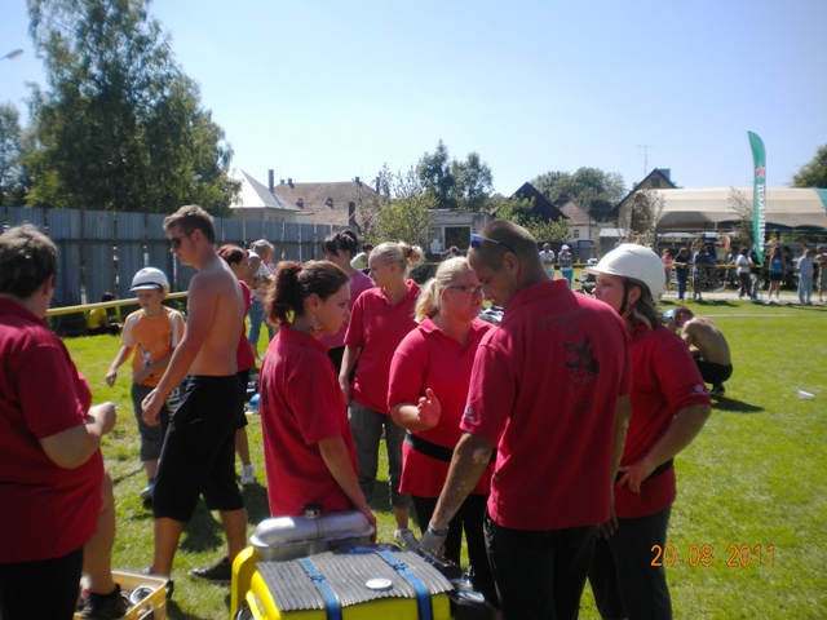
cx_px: 414
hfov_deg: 52.6
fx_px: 836
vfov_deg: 40.7
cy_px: 310
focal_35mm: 35
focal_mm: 6.3
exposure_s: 1/546
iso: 80
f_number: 4.6
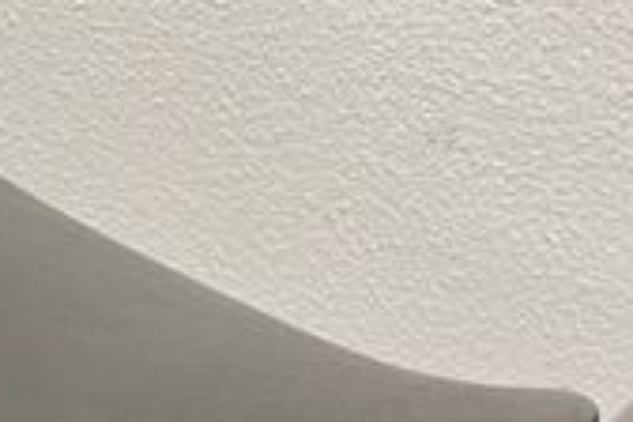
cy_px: 399
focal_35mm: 103
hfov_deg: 18.8
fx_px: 1811
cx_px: -117
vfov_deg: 13.2
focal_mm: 5.1
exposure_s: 1/50
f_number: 1.6
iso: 100
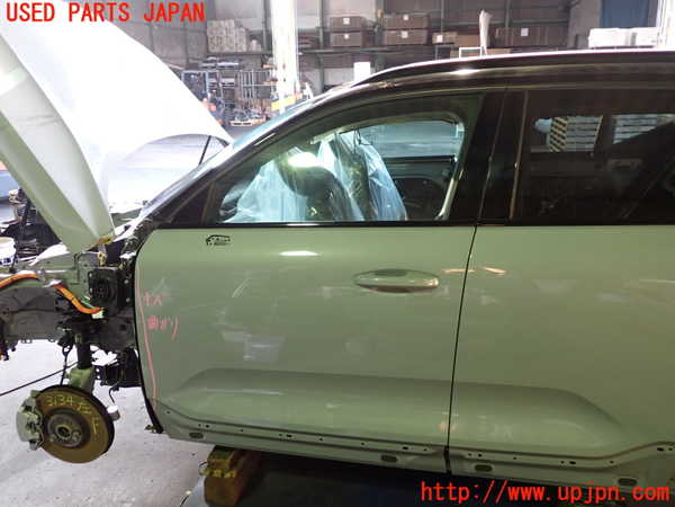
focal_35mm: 30
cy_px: 254
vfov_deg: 46.8
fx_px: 585
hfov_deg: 60.0
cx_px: 338
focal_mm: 5.4
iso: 250
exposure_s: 1/30
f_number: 2.3
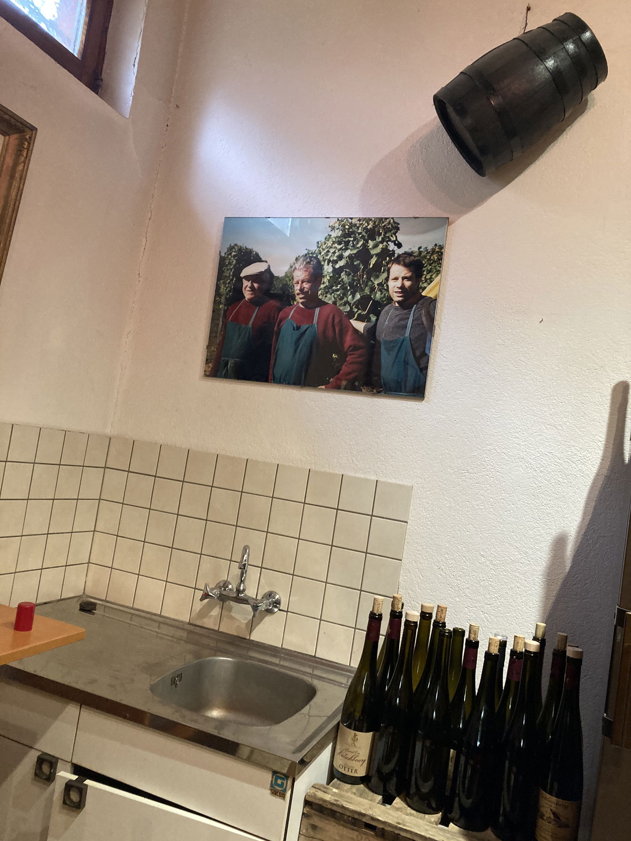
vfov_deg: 63.4
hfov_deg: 49.7
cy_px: 420
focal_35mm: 28
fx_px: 680
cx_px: 316
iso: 250
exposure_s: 1/33
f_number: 1.8
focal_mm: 3.99
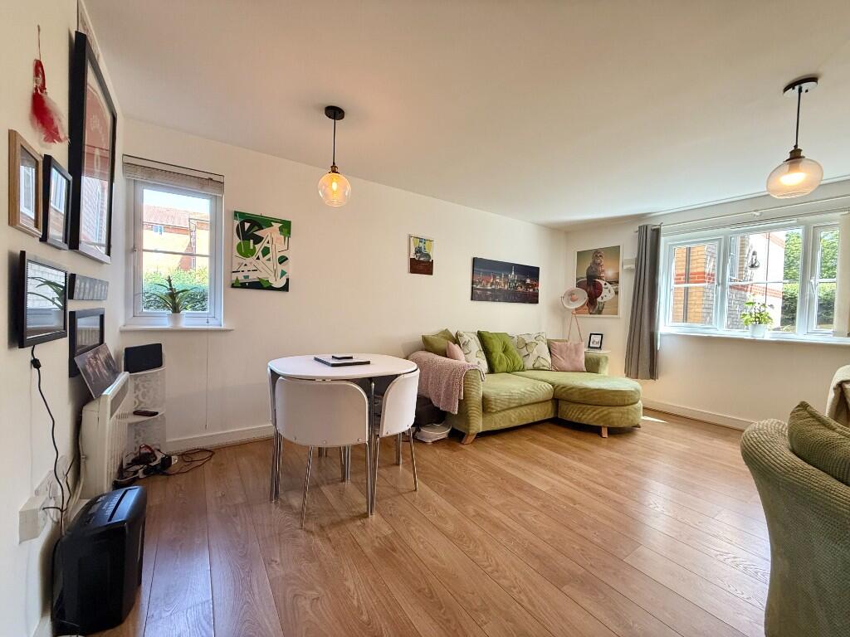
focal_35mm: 14
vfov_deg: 85.7
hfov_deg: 102.1
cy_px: 318
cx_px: 425
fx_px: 344
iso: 250
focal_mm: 2.22
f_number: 2.2
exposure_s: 1/100
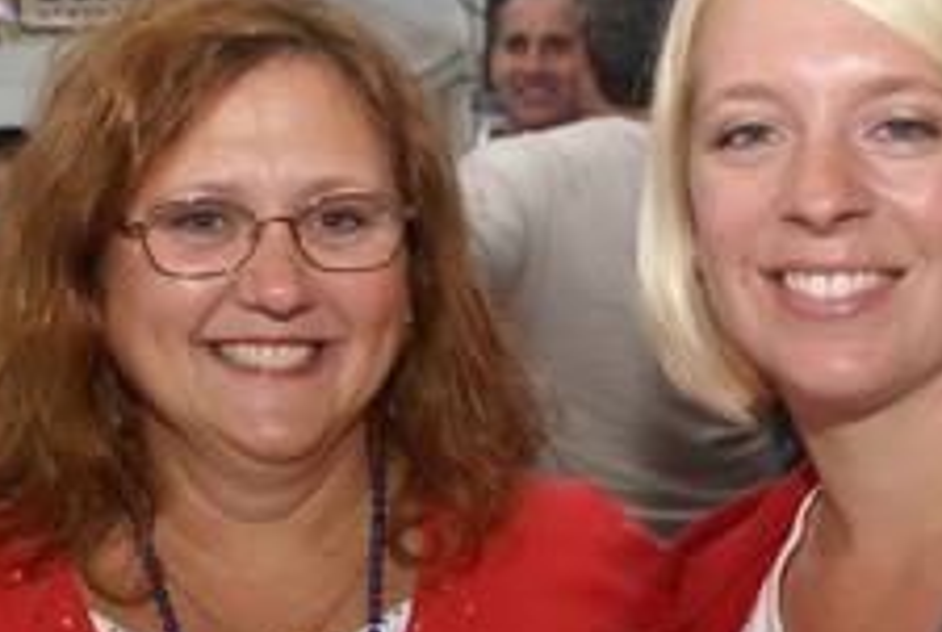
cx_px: 532
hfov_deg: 25.3
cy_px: 421
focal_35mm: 80
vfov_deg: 17.1
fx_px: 2097
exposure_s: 1/60
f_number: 8
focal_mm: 24
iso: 400
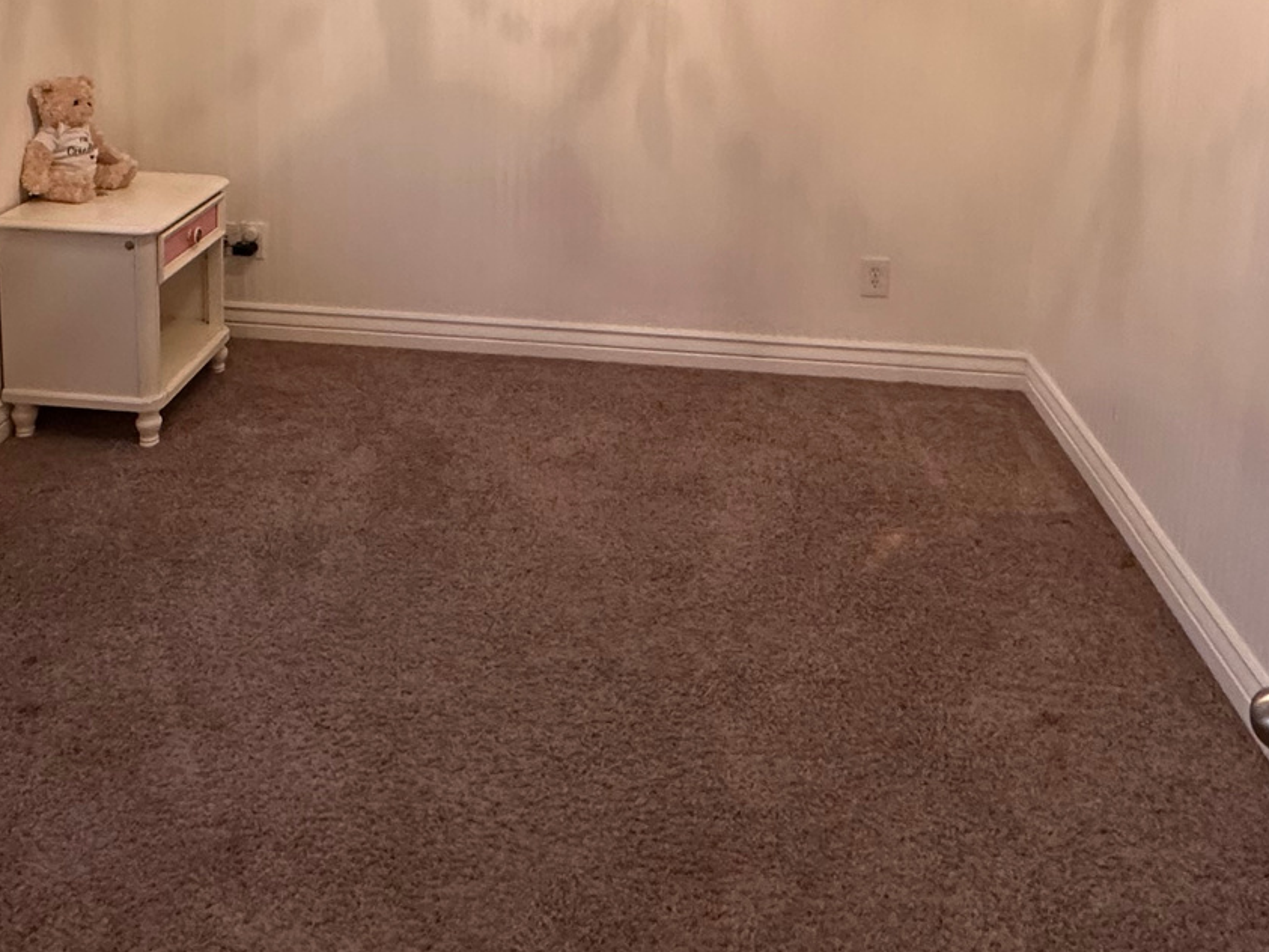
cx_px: 507
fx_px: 1246
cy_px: 51
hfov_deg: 53.6
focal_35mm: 34
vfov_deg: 38.2
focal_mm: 2.22
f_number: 2.2
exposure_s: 1/60
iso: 320
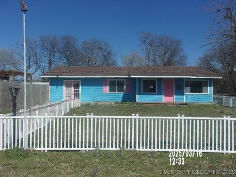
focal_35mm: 27
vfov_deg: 51.4
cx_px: 118
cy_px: 88
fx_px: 184
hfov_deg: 65.3
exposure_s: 1/170
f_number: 10.4
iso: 80
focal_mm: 4.9
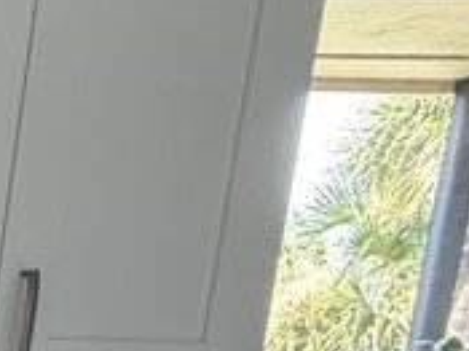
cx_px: -788
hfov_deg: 13.2
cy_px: 547
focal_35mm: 82
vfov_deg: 16.2
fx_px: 1110
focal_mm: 2.22
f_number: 2.2
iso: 200
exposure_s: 1/120
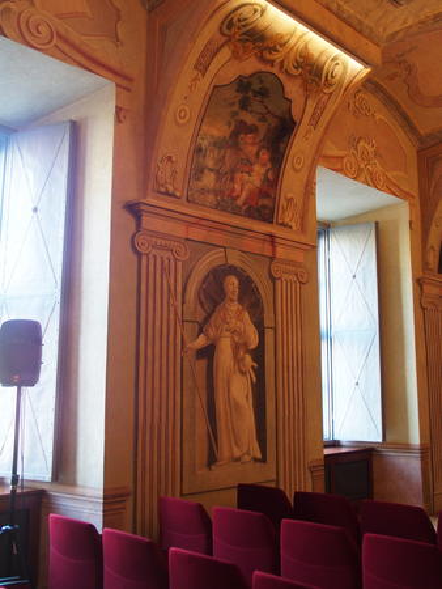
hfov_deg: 40.7
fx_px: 595
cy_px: 294
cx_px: 221
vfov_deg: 52.6
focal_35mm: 35
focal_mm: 7.4
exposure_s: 1/30
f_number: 2.8
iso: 320
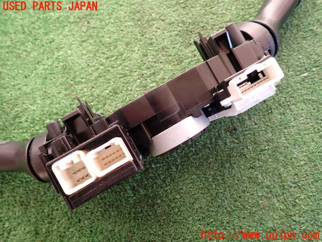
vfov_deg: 54.9
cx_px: 161
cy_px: 121
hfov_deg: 69.4
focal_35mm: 25
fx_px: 233
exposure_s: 1/60
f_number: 2
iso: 125
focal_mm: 4.5
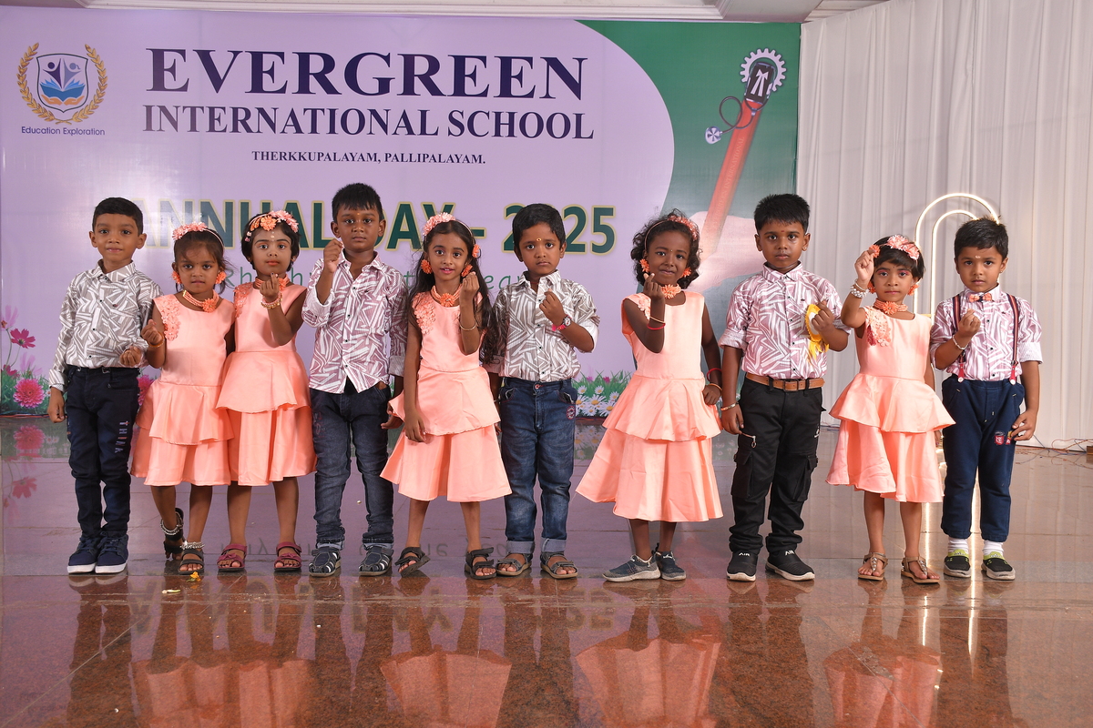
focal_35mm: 39
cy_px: 364
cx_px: 546
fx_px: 1184
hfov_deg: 49.6
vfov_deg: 34.2
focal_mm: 26
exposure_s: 1/200
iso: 400
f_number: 5.6
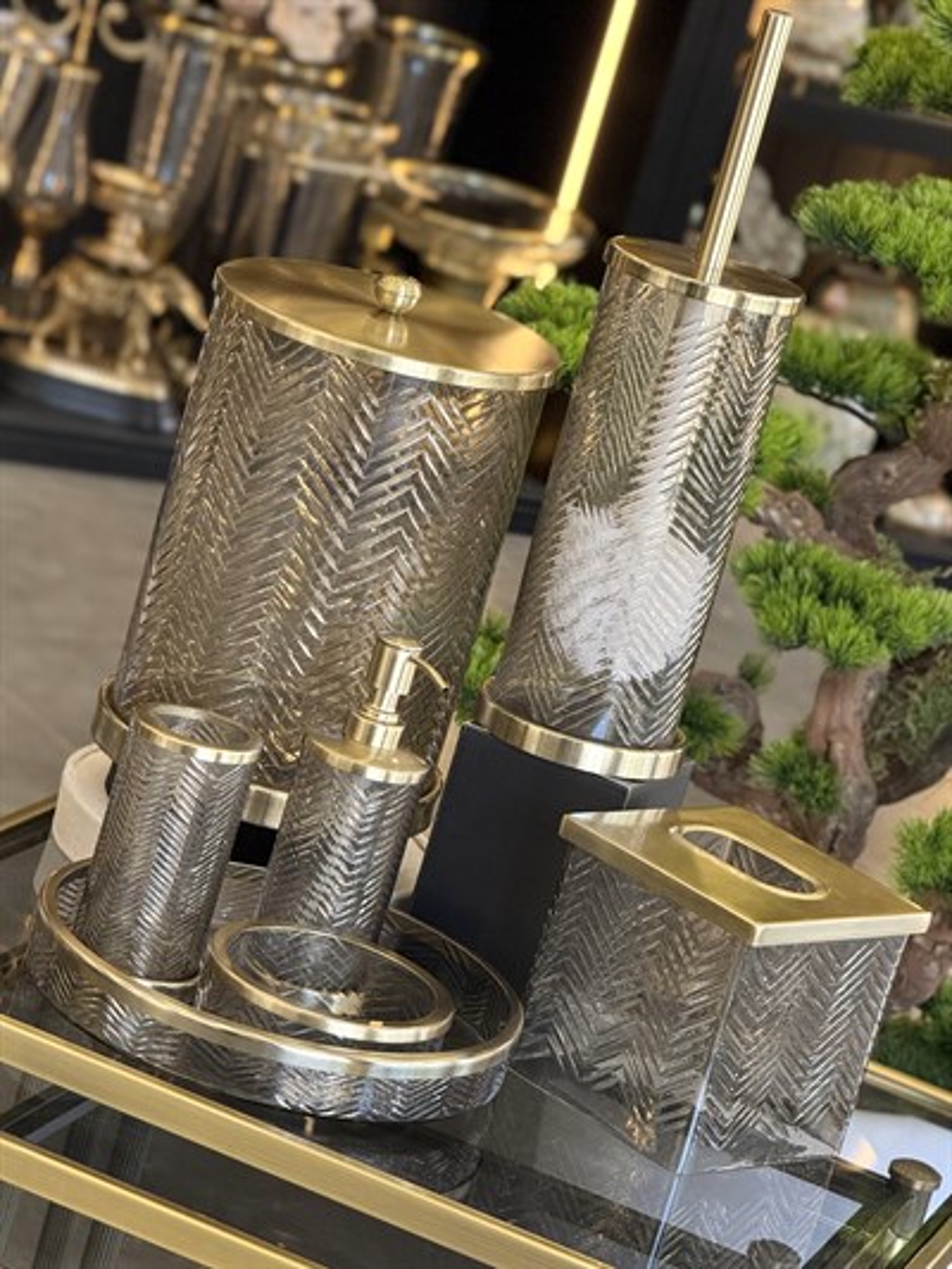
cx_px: 476
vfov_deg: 16.4
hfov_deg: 12.4
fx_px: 4399
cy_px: 634
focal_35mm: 120
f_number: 2.8
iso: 250
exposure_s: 1/99
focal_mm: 15.66
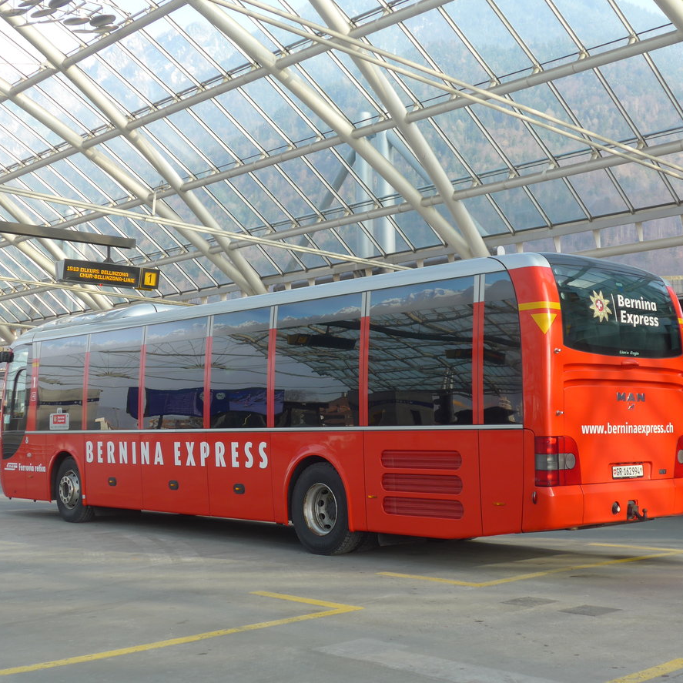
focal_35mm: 49
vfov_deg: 34.7
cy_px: 340
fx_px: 1094
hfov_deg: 34.7
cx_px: 368
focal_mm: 8.4
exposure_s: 1/250
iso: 80
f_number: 2.8
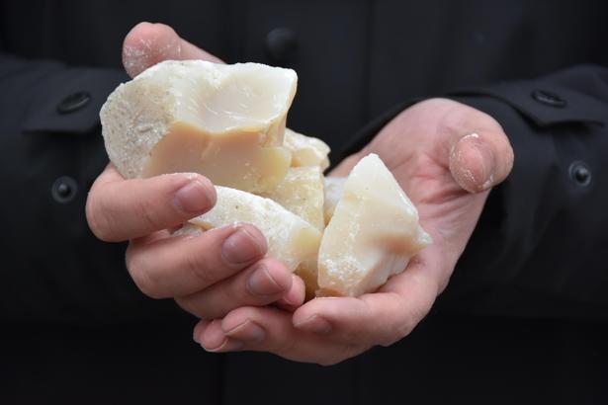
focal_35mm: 300
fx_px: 5066
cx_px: 304
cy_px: 202
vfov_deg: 4.6
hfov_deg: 6.9
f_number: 5.6
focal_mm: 200
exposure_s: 1/400
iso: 800
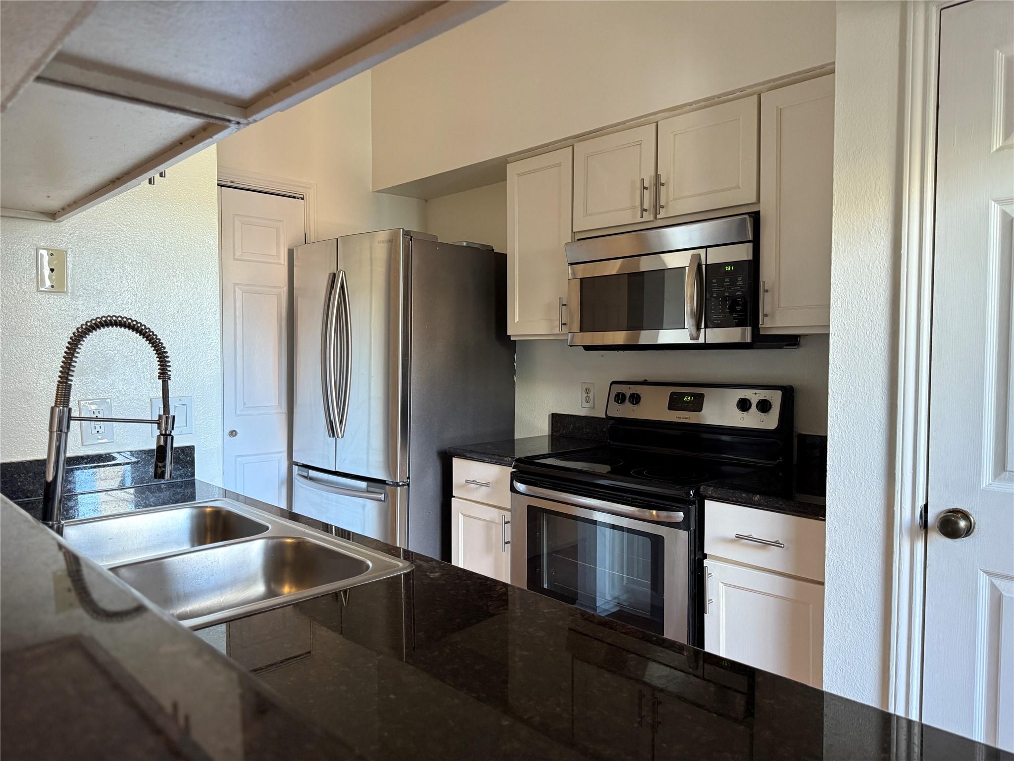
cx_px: 507
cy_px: 380
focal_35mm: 24
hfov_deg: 71.6
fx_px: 703
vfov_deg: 56.8
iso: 400
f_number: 1.78
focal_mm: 6.76
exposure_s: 1/60
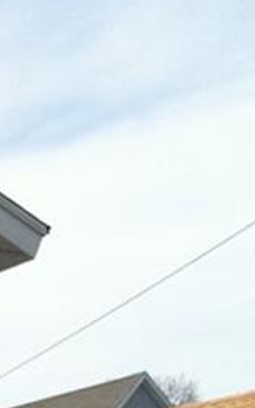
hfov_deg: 7.6
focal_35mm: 155
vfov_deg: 13.1
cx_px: -460
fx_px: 1725
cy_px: 515
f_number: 2.8
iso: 80
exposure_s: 1/714
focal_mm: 3.85
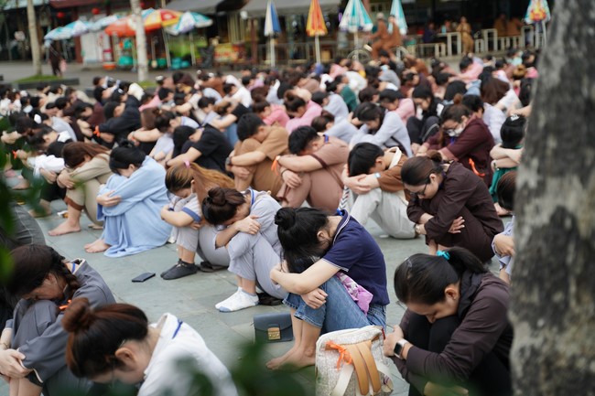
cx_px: 298
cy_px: 198
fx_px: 975
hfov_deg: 33.9
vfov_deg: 23.0
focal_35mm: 59
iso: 1600
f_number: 2.8
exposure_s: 1/1250
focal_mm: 59
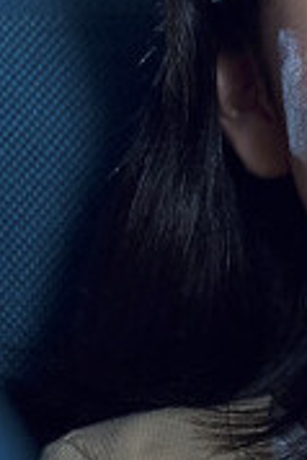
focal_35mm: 567
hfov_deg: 2.4
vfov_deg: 3.6
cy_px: -121
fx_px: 7238
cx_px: 996
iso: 400
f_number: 2.2
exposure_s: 1/200
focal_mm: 56
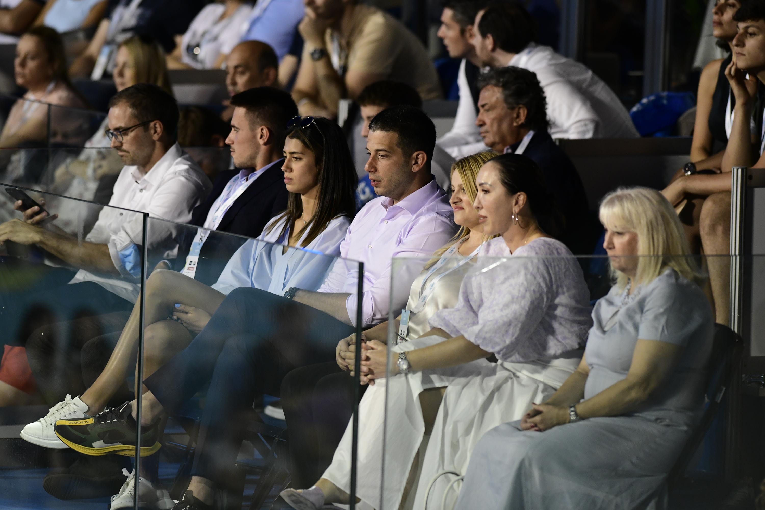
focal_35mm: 300
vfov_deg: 4.6
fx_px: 6375
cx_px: 382
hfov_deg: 6.9
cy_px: 255
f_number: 3.5
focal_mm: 300
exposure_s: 1/640
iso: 2000
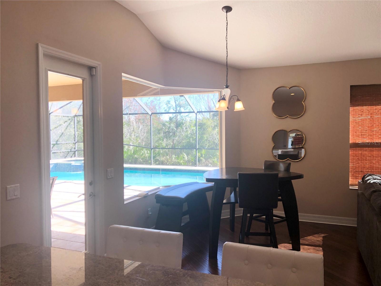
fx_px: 308
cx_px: 190
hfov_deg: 63.4
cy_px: 143
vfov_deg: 49.7
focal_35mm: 28
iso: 40
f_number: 1.8
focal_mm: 4
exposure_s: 1/120
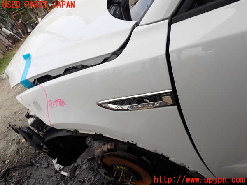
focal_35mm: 30
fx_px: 214
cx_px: 124
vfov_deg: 46.8
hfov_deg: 60.0
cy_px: 92
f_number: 3.2
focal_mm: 5.4
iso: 100
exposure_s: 1/400
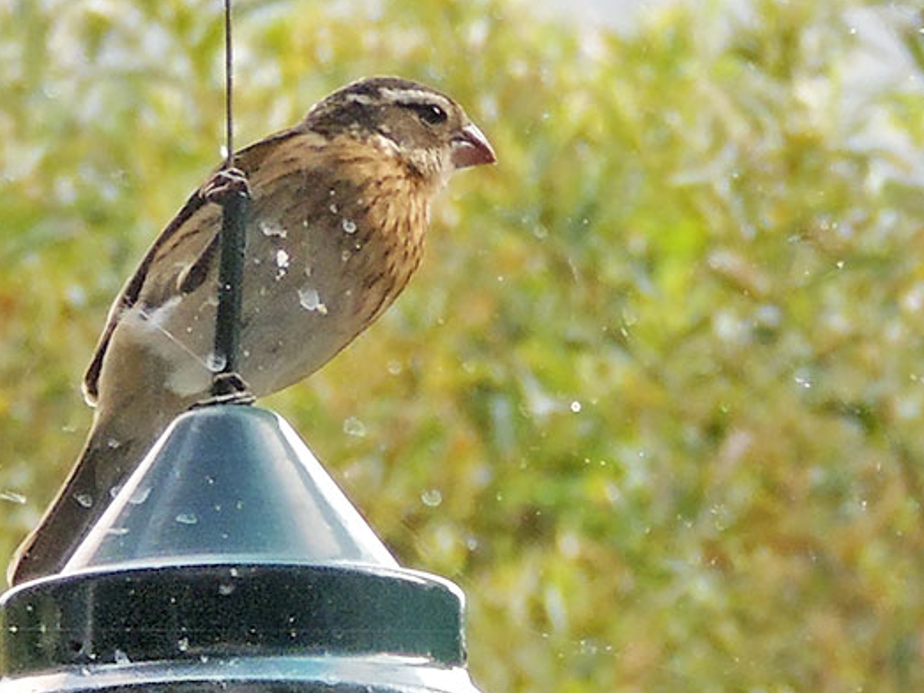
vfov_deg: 4.9
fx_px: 8166
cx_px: 428
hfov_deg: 6.5
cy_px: 267
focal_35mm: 306
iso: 320
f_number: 4.6
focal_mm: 35.6
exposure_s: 1/125
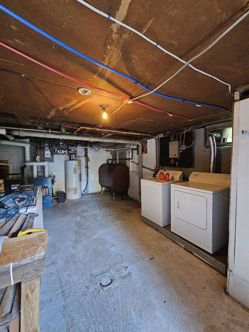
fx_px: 125
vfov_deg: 106.2
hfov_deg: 89.9
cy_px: 166
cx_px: 124
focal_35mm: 13
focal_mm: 2.2
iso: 640
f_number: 2.2
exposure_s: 1/24
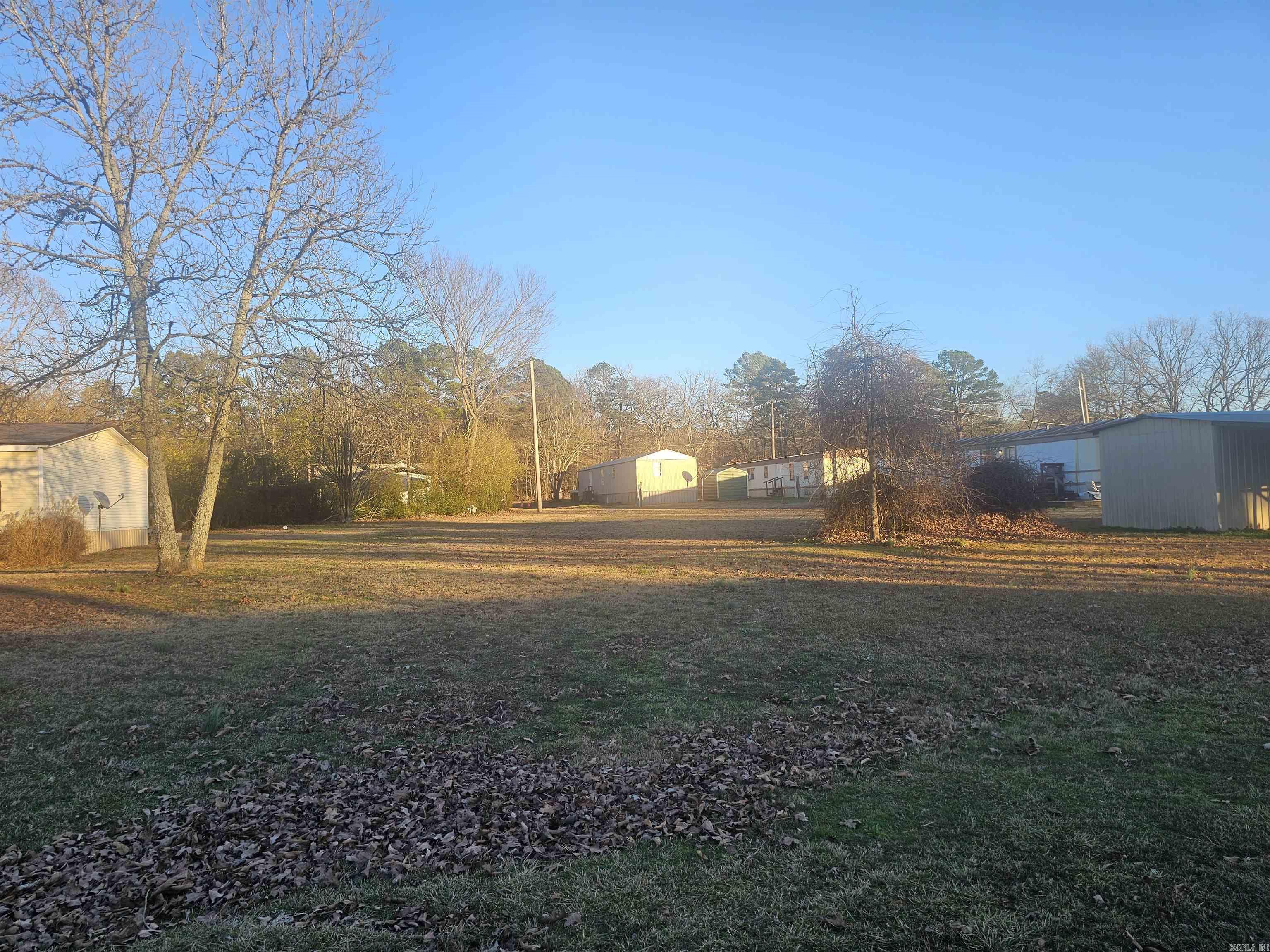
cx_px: 635
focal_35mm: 23
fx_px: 844
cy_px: 476
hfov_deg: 73.9
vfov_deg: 58.9
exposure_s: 1/150
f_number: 1.7
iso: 10
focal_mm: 6.3
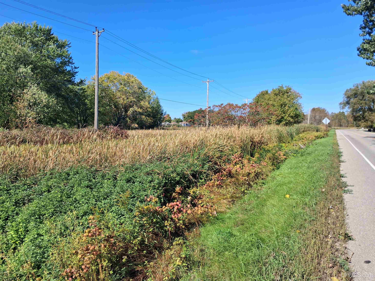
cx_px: 188
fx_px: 292
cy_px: 140
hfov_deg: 65.3
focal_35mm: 27
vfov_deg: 51.4
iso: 20
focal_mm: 4
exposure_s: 1/382
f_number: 1.8
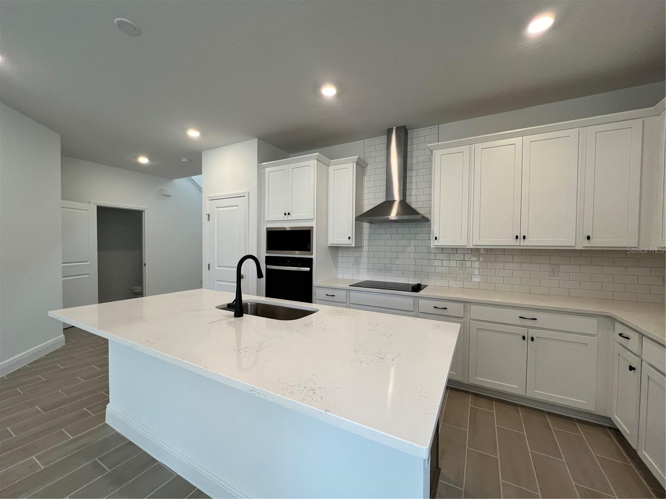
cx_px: 333
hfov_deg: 106.2
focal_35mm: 13
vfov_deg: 89.9
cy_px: 250
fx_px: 250
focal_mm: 1.57
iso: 125
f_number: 1.8
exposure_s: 1/120
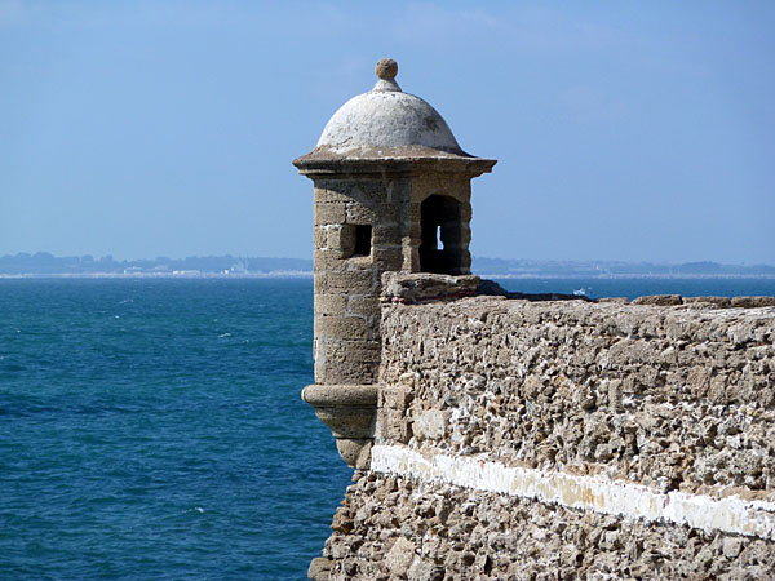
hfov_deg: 8.2
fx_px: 5418
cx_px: 388
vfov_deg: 6.1
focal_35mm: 242
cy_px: 290
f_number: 5.6
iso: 80
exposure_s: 1/400
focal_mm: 39.7
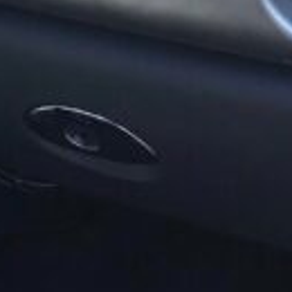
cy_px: 18
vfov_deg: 8.9
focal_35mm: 195
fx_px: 1861
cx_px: -373
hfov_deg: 8.3
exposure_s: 1/279
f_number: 1.8
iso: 20
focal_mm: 3.99
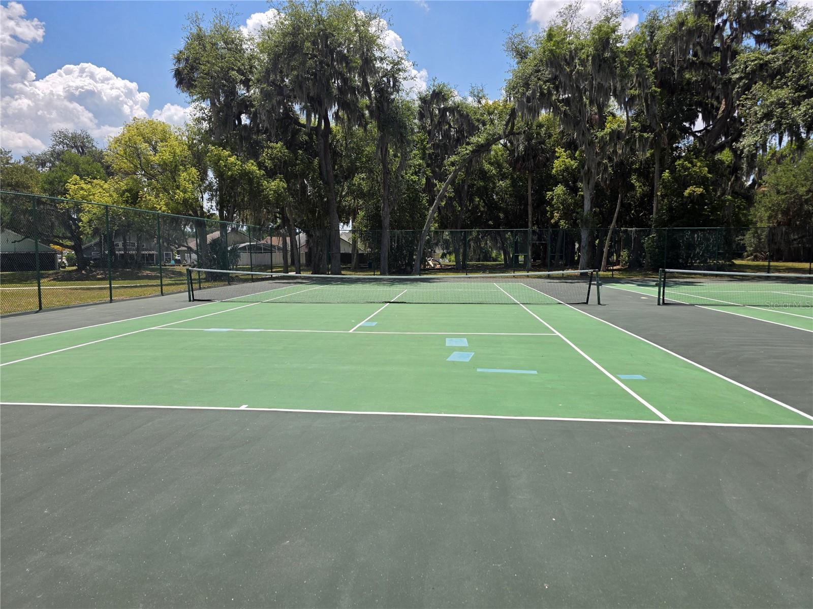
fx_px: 540
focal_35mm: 23
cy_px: 304
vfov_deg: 58.9
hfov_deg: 73.9
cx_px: 406
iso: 80
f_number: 1.7
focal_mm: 6.3
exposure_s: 1/4650
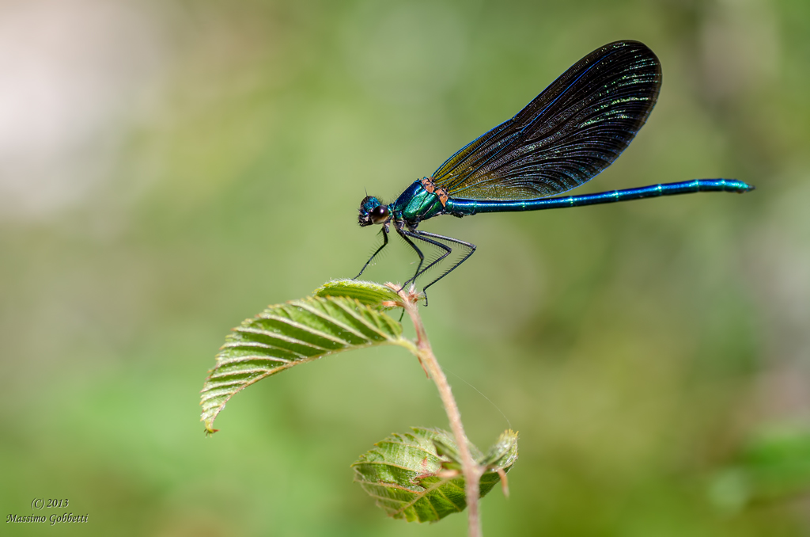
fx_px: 3031
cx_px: 405
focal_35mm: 135
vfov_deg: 10.1
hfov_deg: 15.2
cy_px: 268
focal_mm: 90
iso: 200
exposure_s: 1/500
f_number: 8
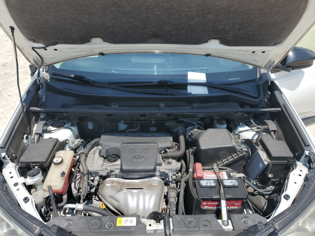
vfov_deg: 53.1
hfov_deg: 67.3
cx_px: 158
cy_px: 118
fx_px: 237
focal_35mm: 26
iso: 50
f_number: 1.5
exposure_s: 1/3333
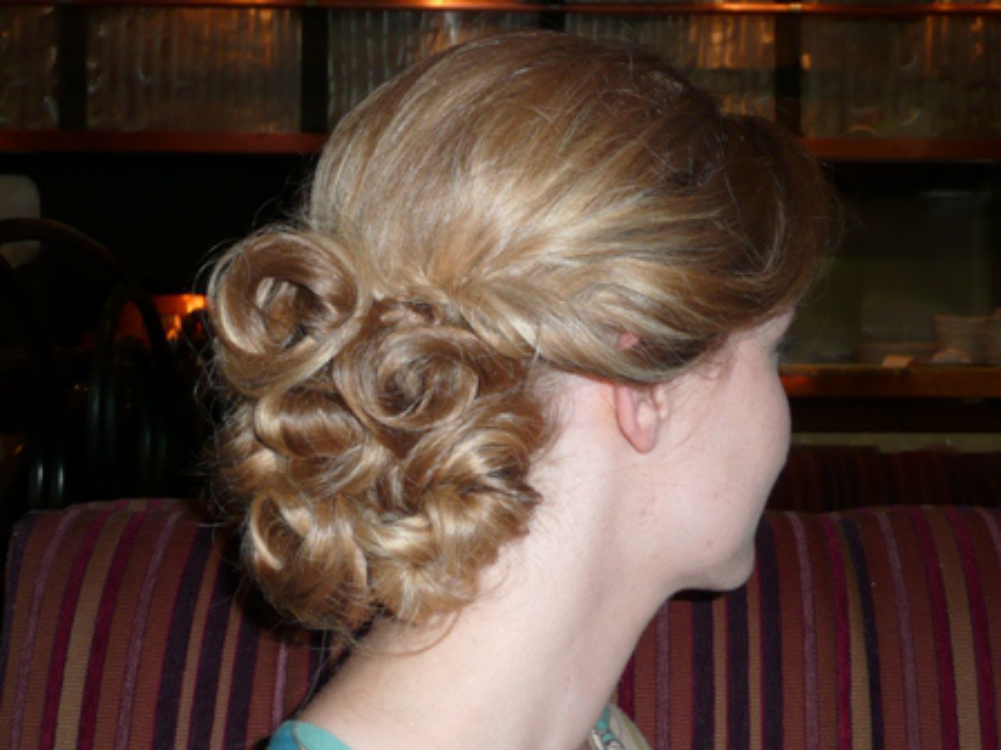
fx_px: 1793
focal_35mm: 62
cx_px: 500
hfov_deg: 31.2
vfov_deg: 23.7
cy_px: 375
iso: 100
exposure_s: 1/30
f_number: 4.5
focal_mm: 10.2
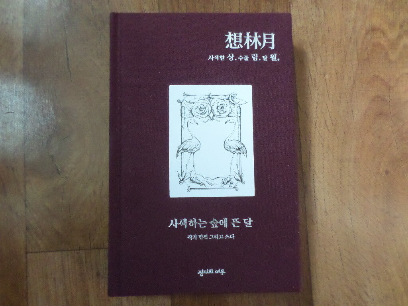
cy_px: 153
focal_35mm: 25
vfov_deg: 54.9
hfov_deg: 69.4
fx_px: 295
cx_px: 204
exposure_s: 1/30
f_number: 2.5
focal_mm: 4.5
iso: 640
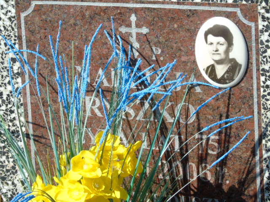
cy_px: 101
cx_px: 135
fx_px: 1451
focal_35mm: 186
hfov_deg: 10.6
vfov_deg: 8.0
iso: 80
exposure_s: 1/320
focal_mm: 33
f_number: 5
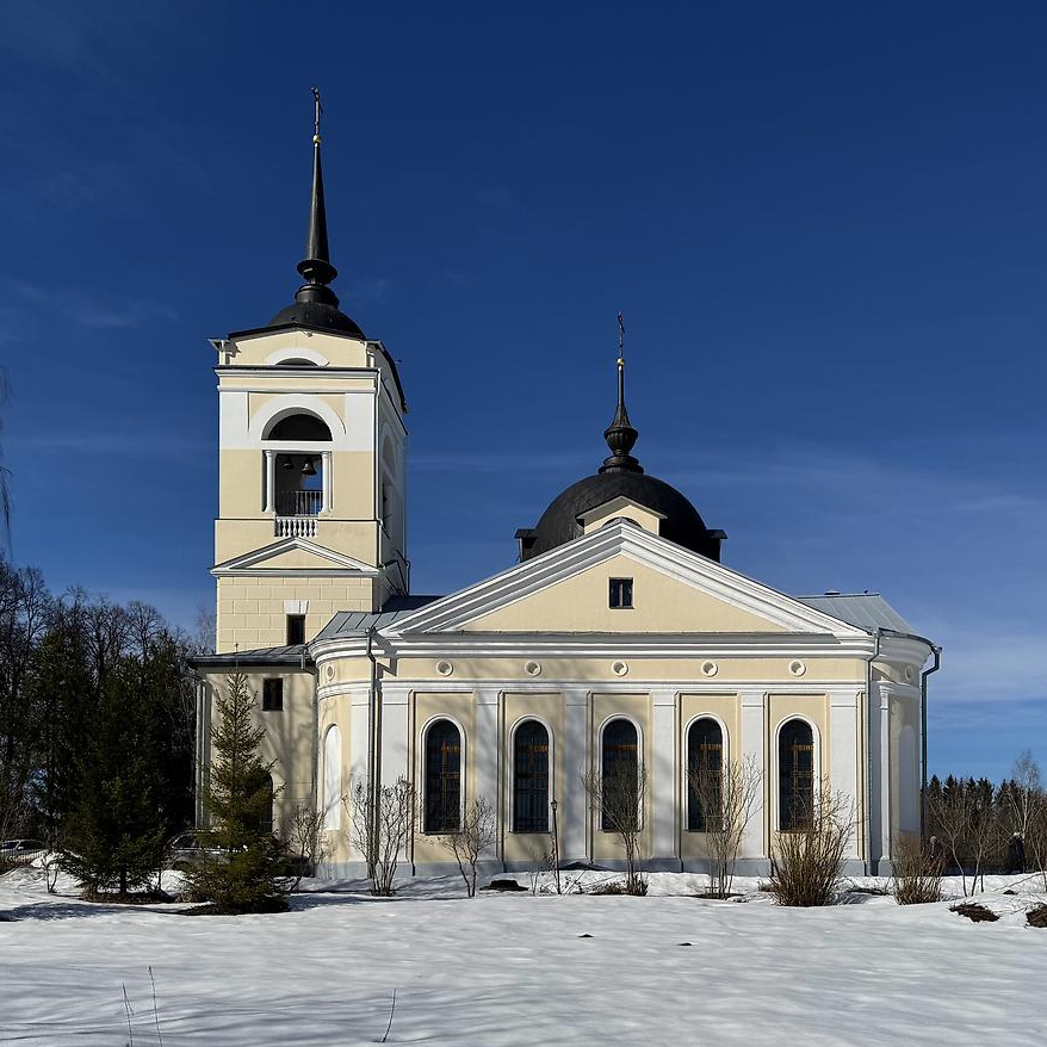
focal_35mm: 29
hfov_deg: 55.4
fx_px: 992
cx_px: 595
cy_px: 514
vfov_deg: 55.6
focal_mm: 6.76
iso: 80
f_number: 1.78
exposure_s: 1/12346
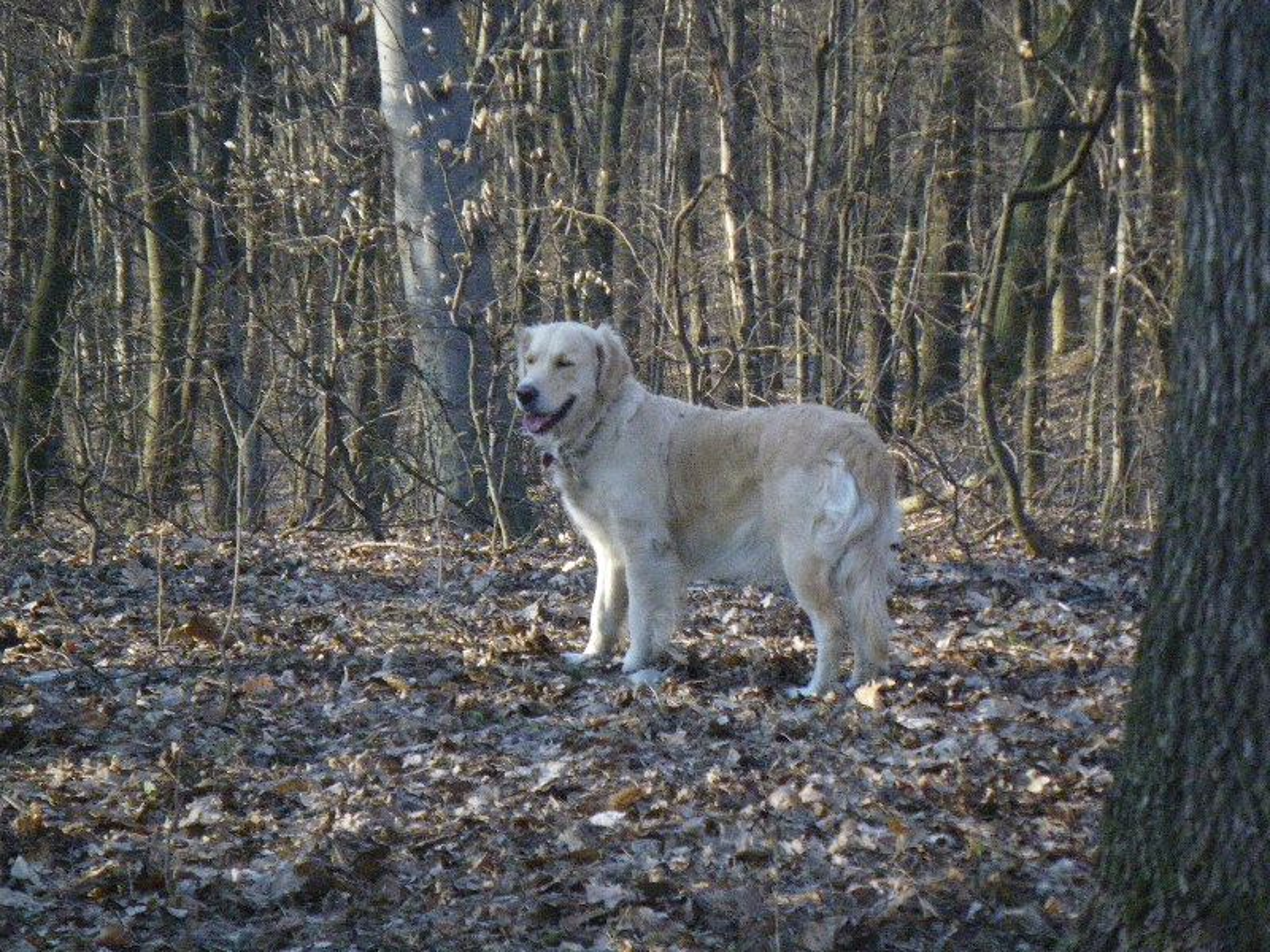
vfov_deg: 10.6
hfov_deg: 14.1
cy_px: 476
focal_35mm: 140
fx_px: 5136
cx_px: 635
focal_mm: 25
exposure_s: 1/250
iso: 800
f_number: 5.5
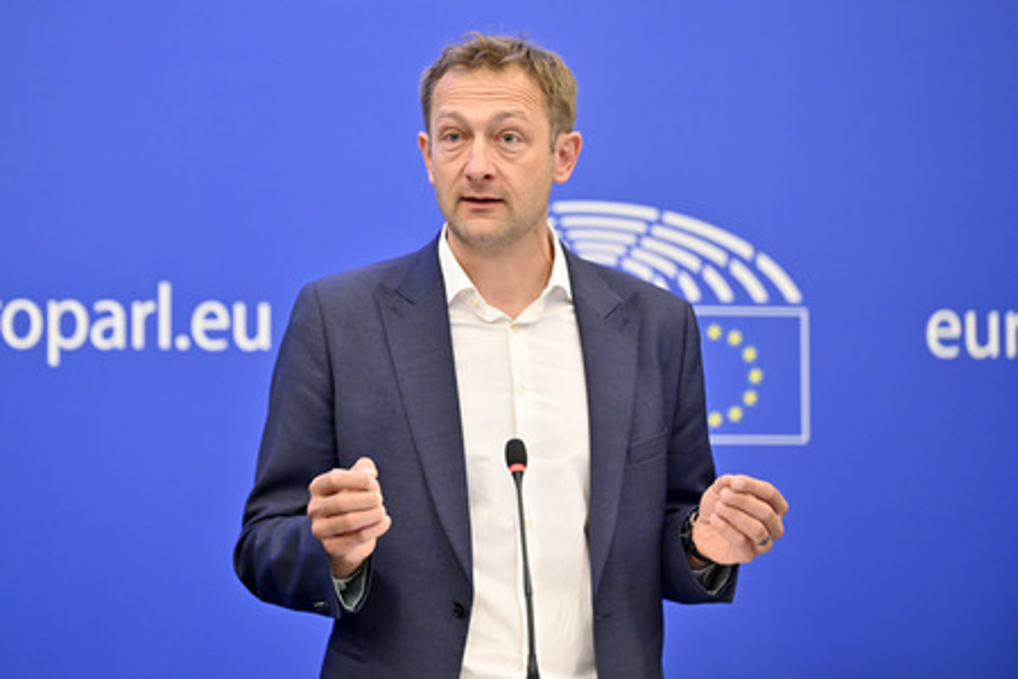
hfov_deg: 15.2
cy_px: 340
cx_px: 509
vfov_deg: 10.2
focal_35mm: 135
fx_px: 3817
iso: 2500
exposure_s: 1/320
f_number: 2.8
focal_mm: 135
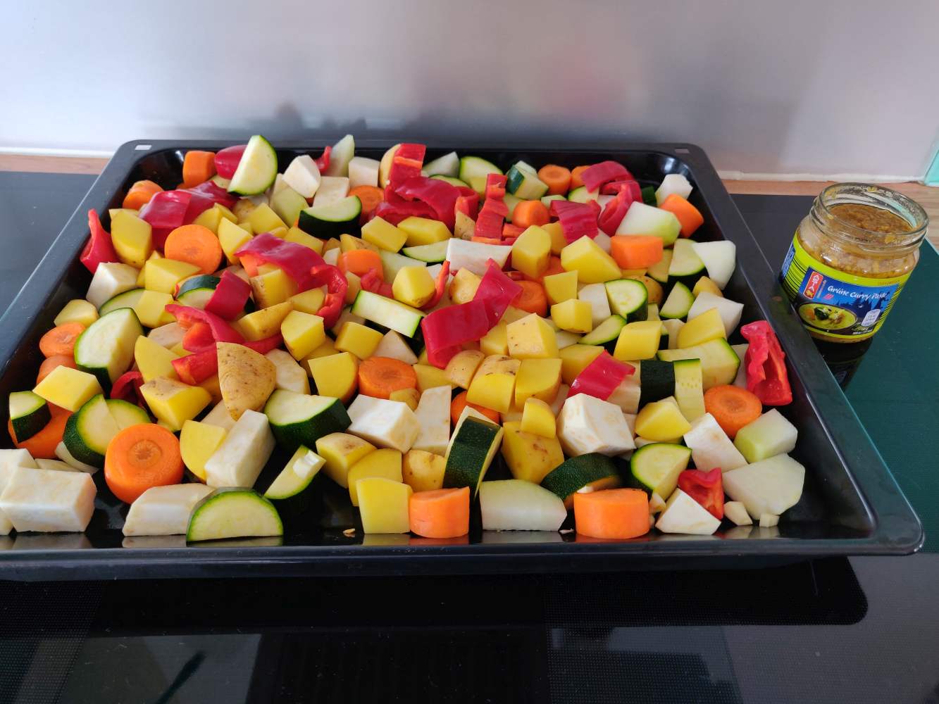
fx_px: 678
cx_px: 470
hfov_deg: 69.4
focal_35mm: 25
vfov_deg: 54.9
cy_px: 352
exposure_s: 1/33
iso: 320
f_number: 1.7
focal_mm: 4.25
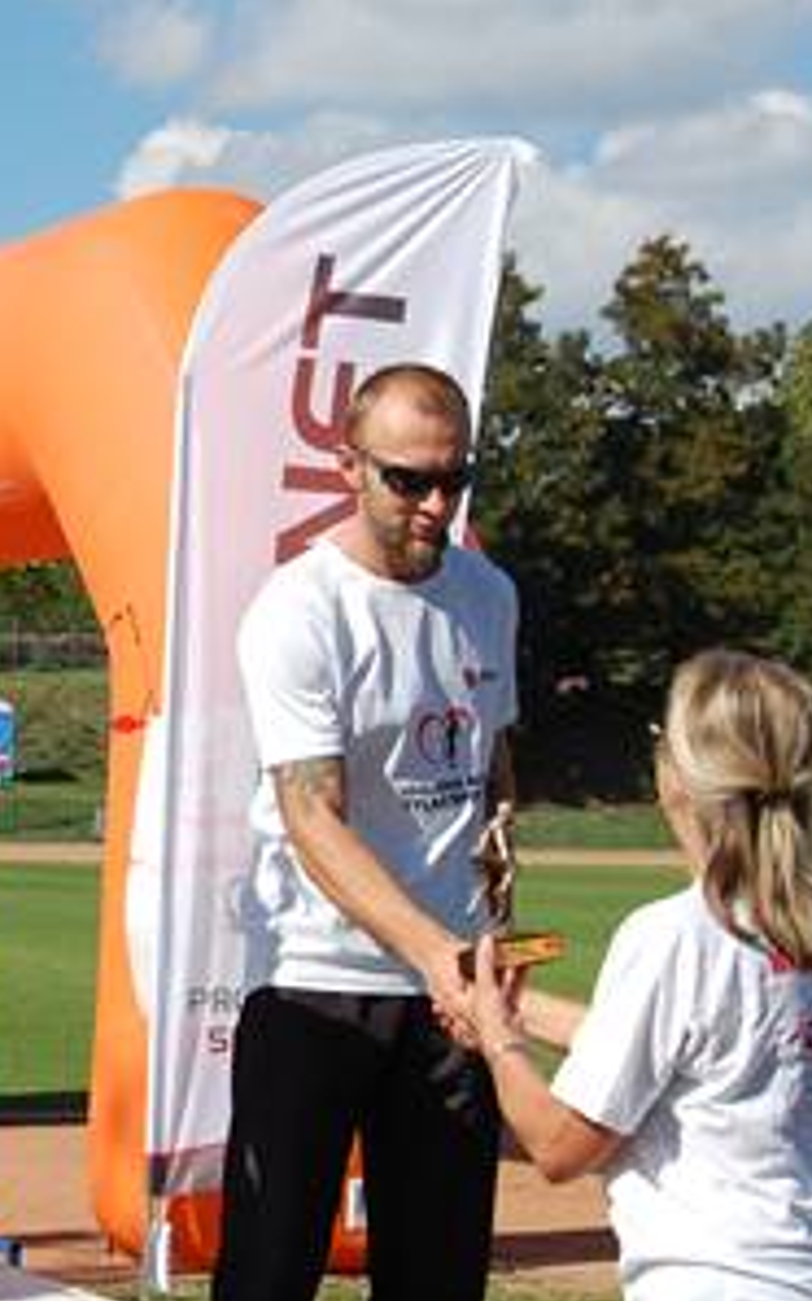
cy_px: 792
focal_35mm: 80
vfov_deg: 25.8
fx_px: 2835
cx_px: -201
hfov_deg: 15.6
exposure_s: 1/400
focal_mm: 26
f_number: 10
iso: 200
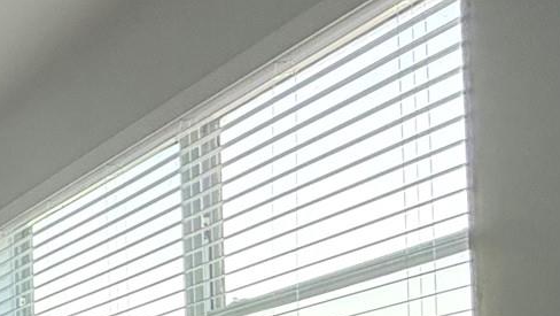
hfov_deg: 19.5
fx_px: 951
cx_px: -544
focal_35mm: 64
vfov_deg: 16.6
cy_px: 514
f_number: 2.2
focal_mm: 2.22
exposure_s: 1/99
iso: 250
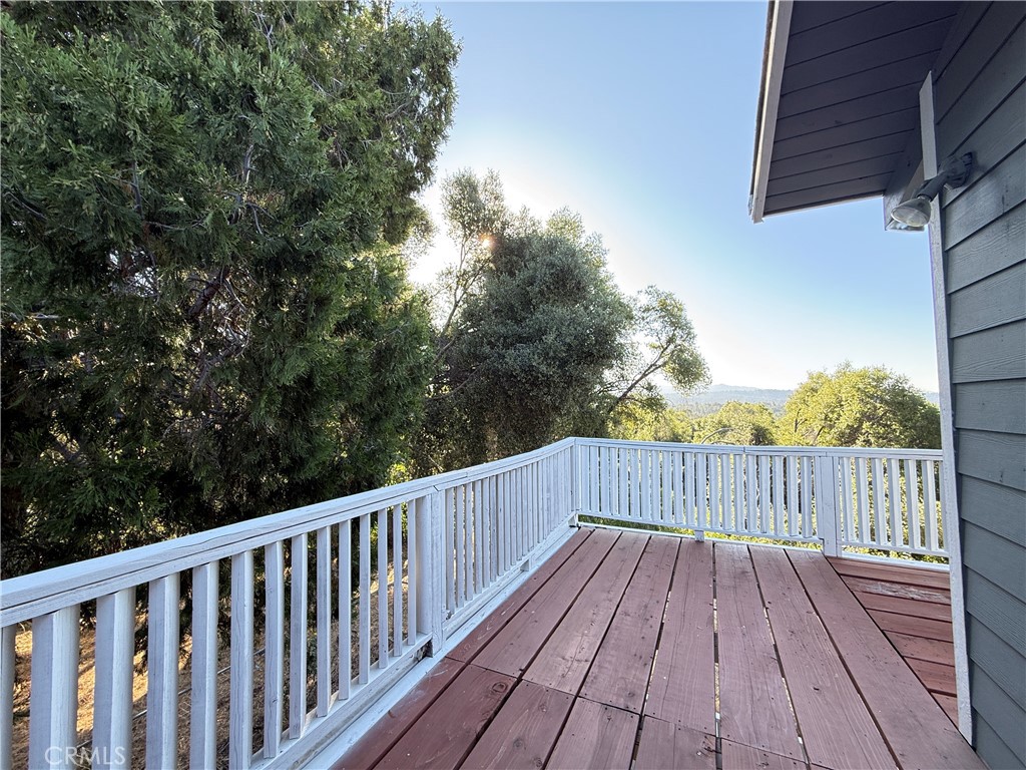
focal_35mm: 14
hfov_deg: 102.1
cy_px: 385
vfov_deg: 85.7
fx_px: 415
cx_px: 513
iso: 50
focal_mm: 2.22
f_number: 2.2
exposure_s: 1/116
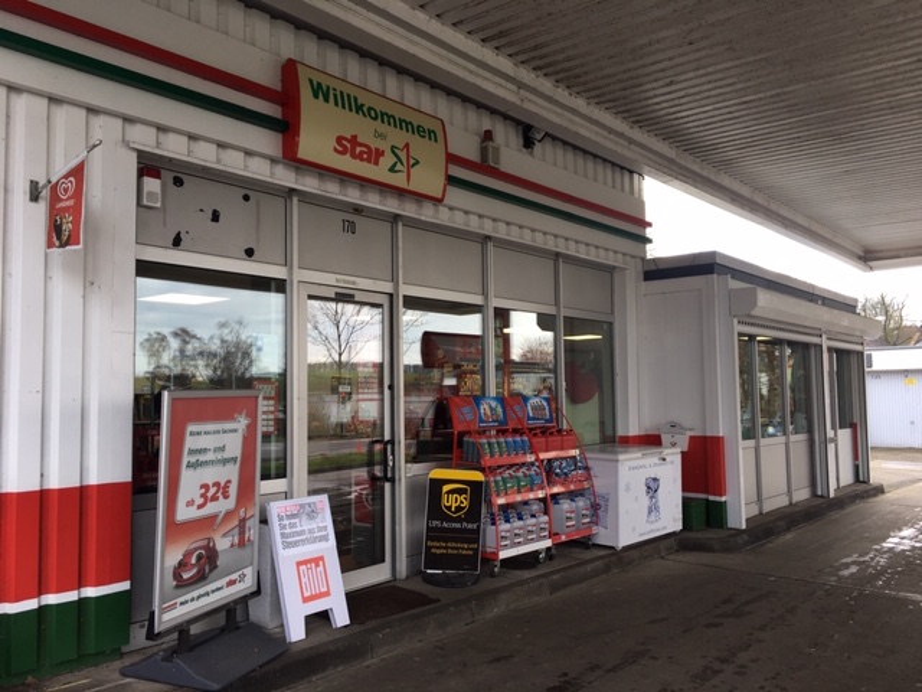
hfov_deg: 61.7
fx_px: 772
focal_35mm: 29
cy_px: 346
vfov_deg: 48.2
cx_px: 461
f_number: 2.2
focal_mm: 4.15
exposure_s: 1/100
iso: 25
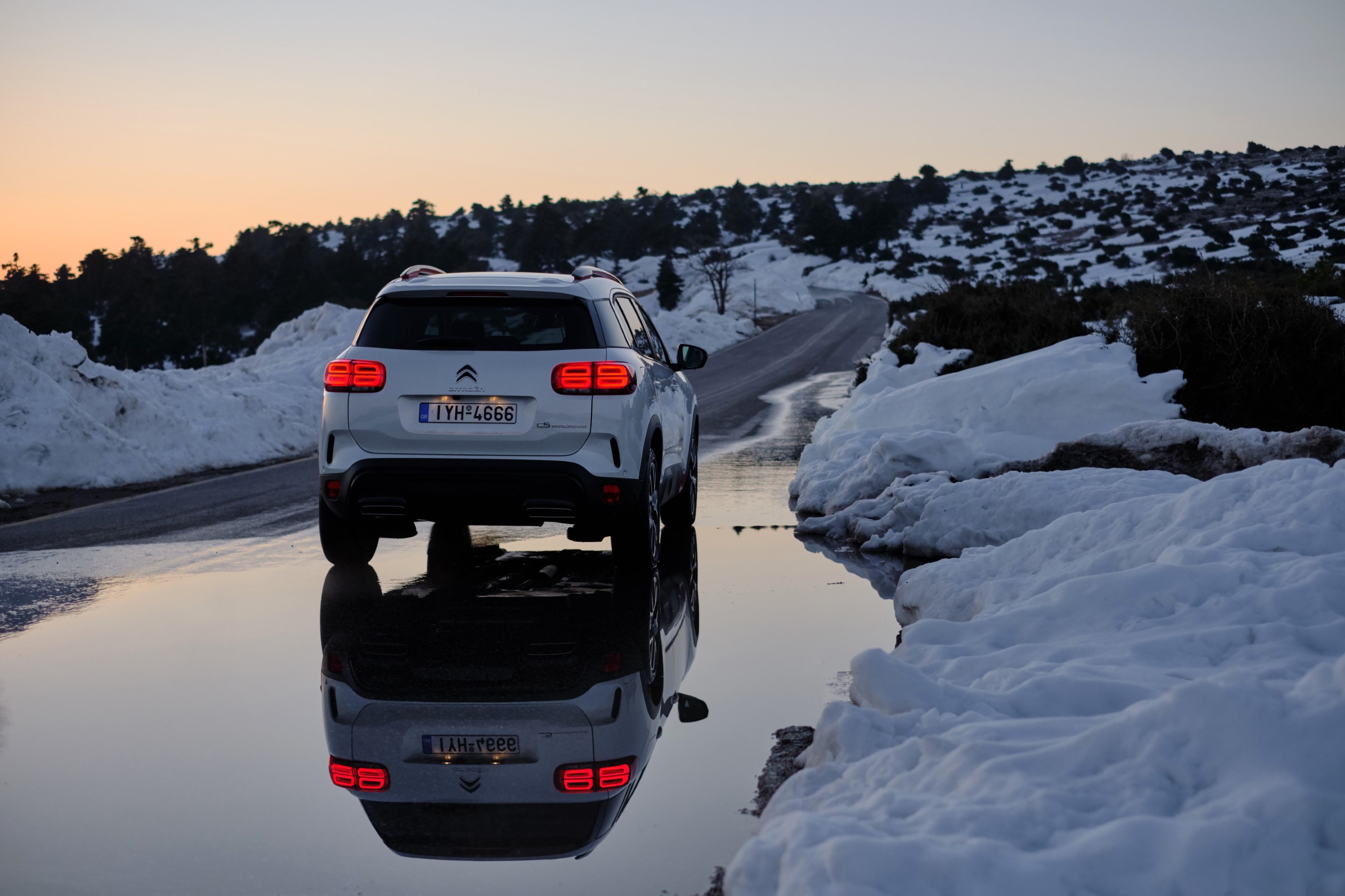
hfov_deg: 37.5
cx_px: 672
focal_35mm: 53
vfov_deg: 25.5
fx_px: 1980
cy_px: 448
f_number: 2
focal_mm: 35
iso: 500
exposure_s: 1/1600
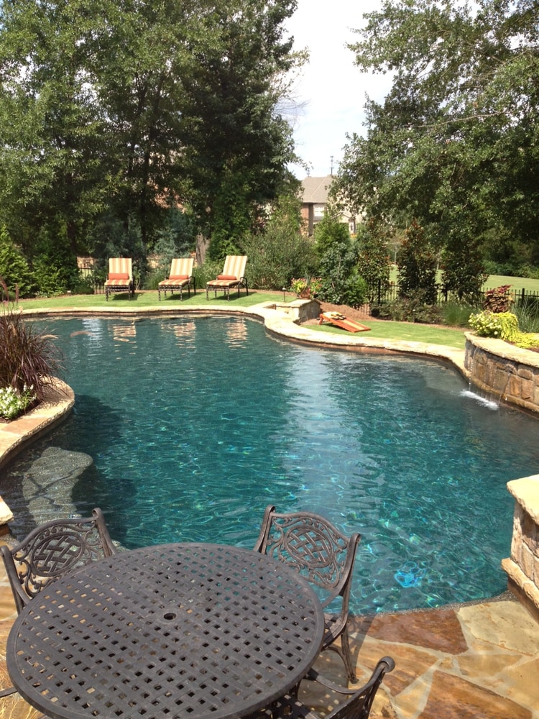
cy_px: 360
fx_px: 727
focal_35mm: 35
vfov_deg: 52.6
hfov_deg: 40.7
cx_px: 270
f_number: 2.4
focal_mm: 4.28
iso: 80
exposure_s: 1/1104
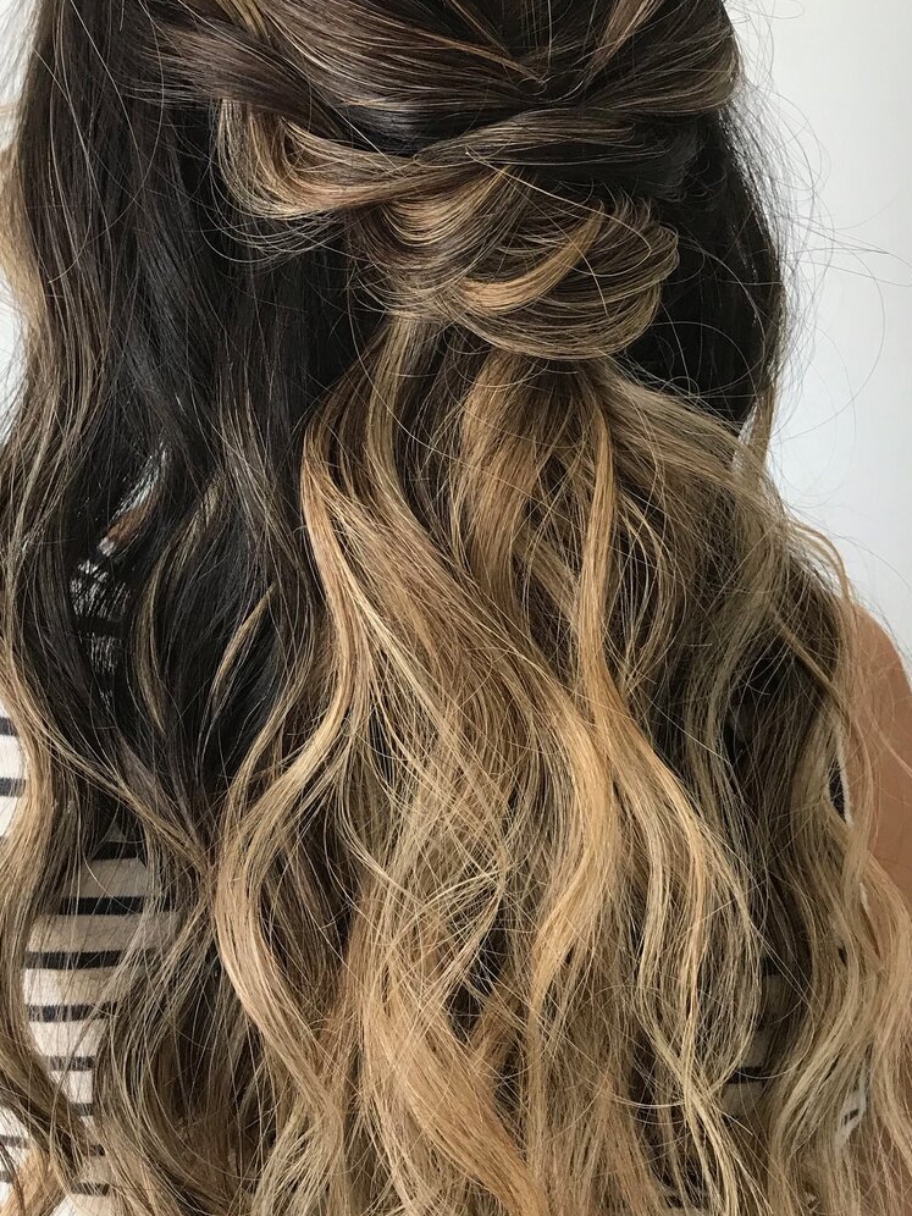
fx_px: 1581
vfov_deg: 42.0
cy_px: 541
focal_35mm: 45
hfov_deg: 32.1
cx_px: 381
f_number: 1.8
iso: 25
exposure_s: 1/40
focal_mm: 3.99
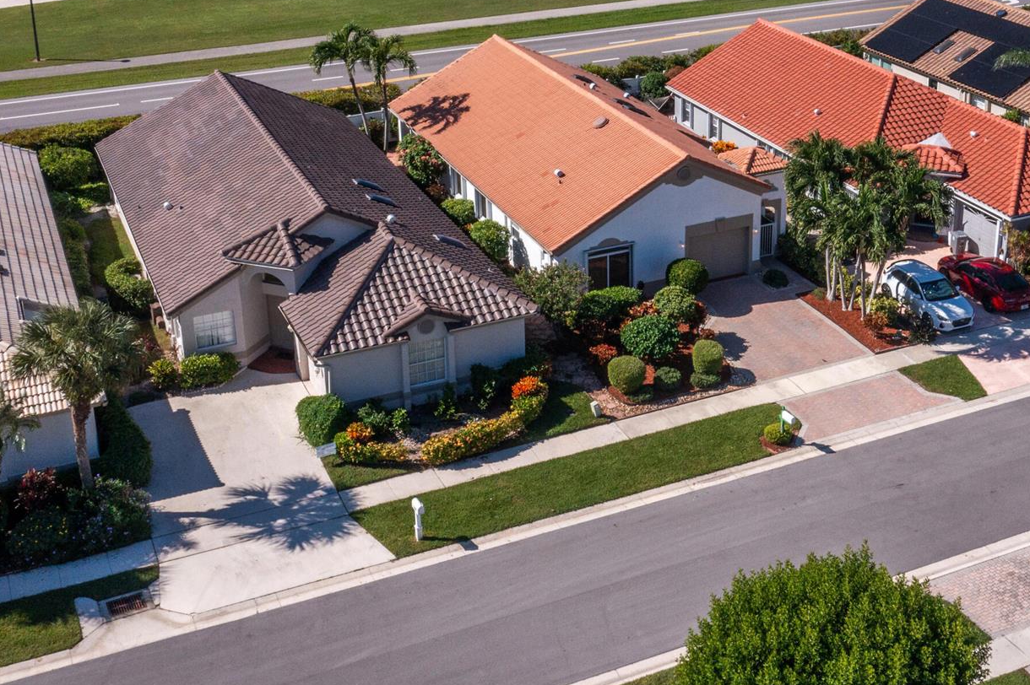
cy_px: 157
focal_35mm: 47
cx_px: 633
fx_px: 1344
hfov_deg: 41.7
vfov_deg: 28.1
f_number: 9
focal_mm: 10.26
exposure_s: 1/640
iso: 100
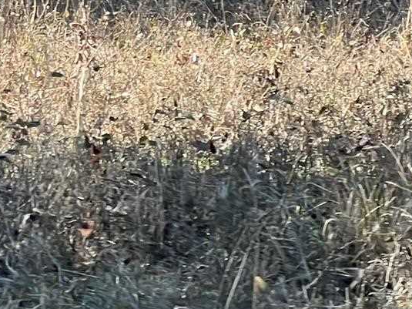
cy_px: -99
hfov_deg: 6.6
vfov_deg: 5.0
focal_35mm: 295
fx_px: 3510
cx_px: -181
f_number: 2.8
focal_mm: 9
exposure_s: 1/99
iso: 32
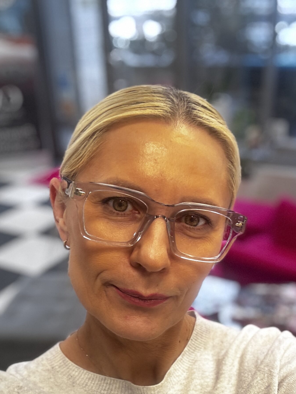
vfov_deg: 43.3
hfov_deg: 33.6
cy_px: 261
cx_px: 151
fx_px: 490
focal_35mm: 43
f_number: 1.9
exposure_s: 1/50
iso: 200
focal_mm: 2.69
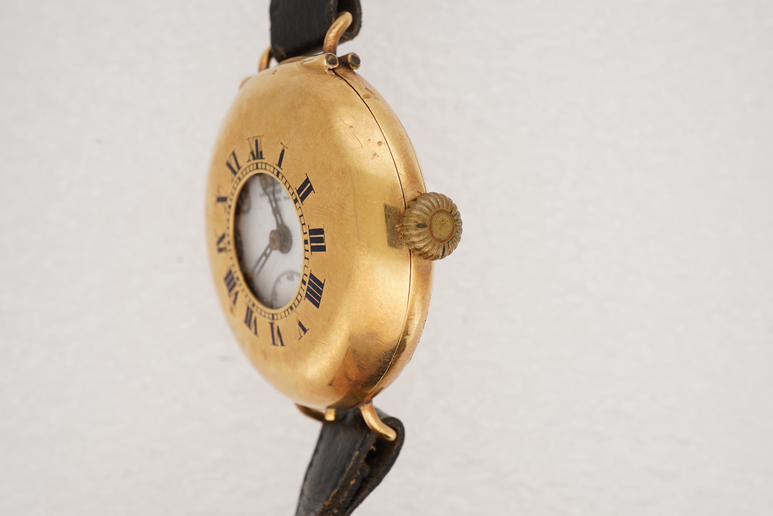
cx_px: 386
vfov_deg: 29.9
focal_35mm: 45
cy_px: 258
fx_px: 966
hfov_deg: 43.6
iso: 160
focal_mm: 30
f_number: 22
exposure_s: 1/160
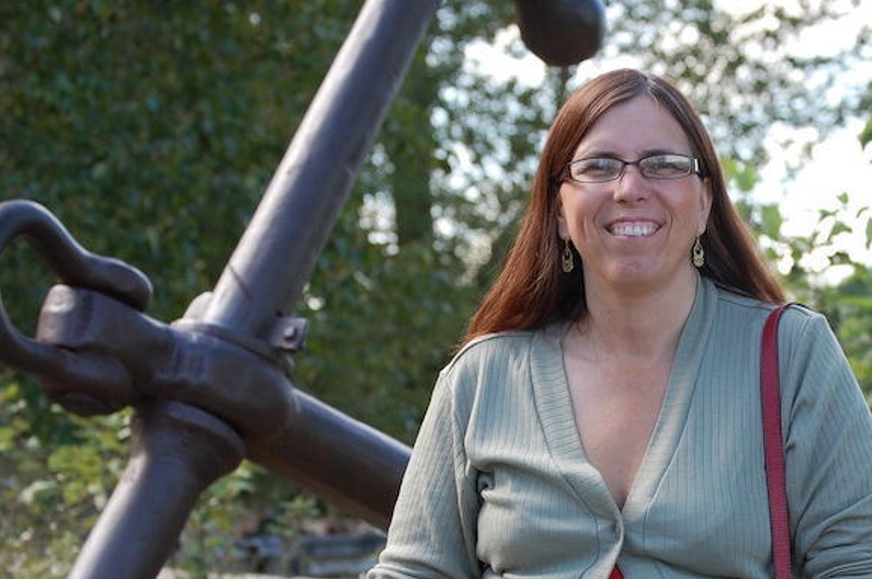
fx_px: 3456
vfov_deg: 9.5
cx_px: 643
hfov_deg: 14.3
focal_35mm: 143
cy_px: 496
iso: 200
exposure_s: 1/125
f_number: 5.6
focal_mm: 55
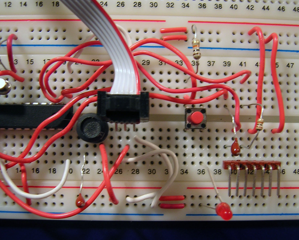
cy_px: 119
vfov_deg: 39.2
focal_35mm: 38
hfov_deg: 47.9
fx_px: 336
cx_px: 150
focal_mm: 4.7
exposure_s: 1/3.5
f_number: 2.6
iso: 113
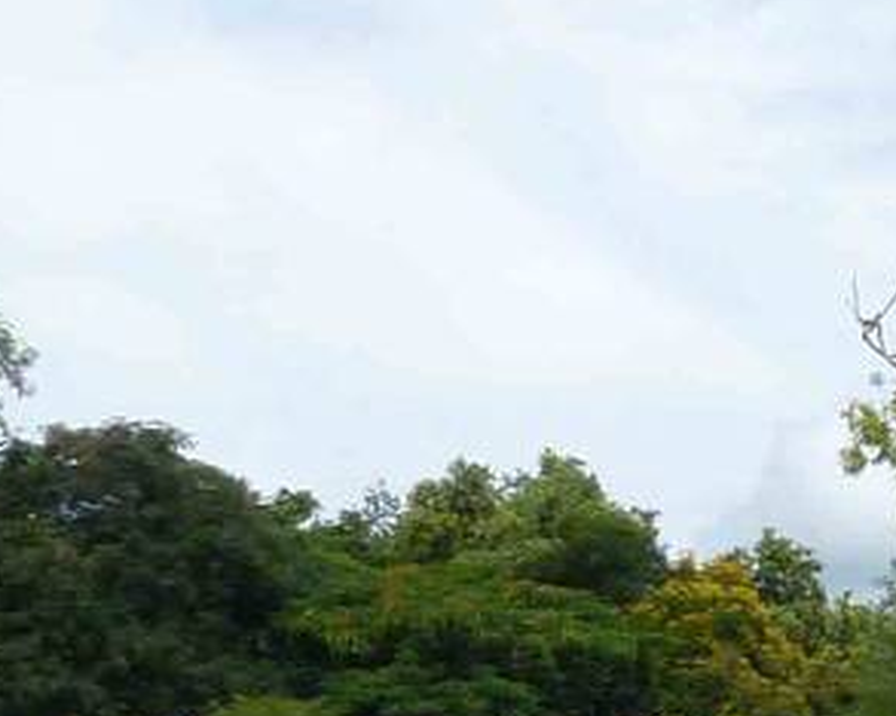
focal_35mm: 128
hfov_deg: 12.9
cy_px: 734
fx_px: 3392
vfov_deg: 11.9
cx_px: 1838
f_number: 4
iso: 100
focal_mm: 4.3
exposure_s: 1/1000
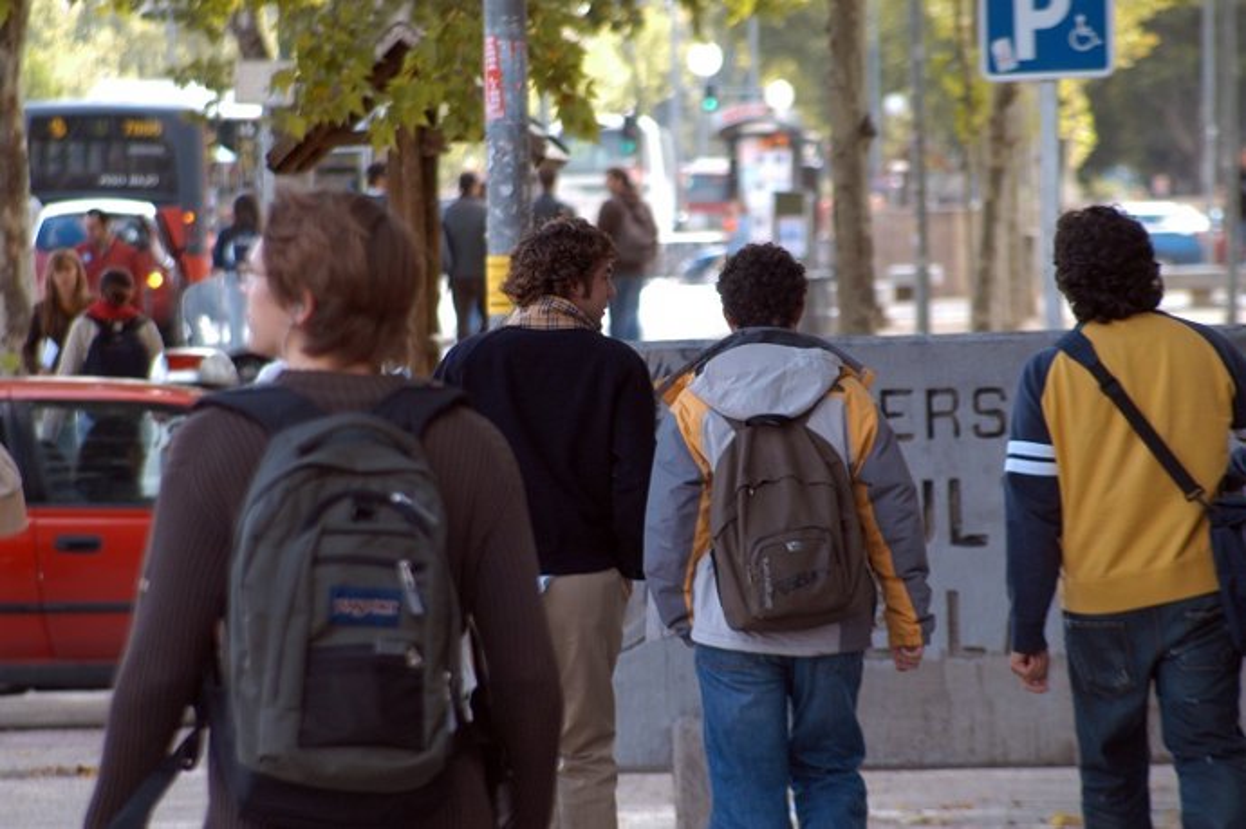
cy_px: 414
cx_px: 623
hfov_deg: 6.9
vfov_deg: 4.6
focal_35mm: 300
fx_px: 10376
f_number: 6.3
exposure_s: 1/180
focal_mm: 200
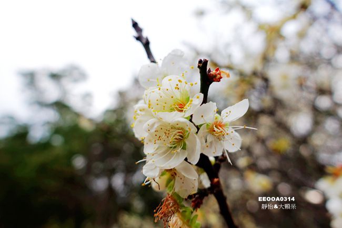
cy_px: 114
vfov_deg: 53.1
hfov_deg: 73.8
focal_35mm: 24
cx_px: 171
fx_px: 228
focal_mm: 8.8
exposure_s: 1/80
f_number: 3.2
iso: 125
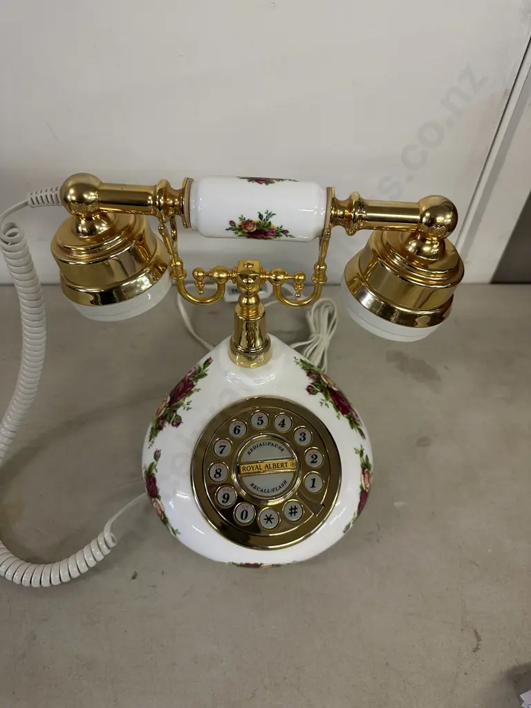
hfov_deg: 56.8
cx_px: 266
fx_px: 491
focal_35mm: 24
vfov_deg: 71.6
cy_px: 354
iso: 160
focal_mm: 6.86
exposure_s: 1/100
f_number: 1.78
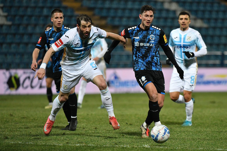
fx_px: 1955
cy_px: 76
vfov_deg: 4.4
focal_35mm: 310
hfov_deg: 6.6
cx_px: 114
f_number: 4
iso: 4000
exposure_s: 1/1250
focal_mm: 310
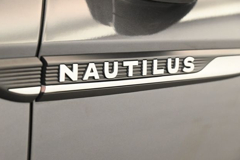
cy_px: 81
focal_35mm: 124
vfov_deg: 11.0
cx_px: 117
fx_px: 826
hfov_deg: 16.5
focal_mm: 120
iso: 3200
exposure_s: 1/60
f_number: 8
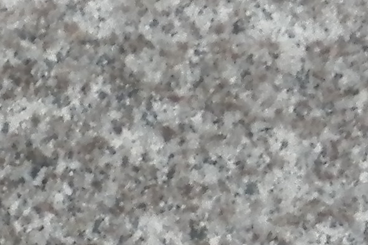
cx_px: -392
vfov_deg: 2.0
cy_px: 1045
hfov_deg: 3.1
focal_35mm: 668
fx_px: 6828
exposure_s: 1/25
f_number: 4.2
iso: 200
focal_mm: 14.6
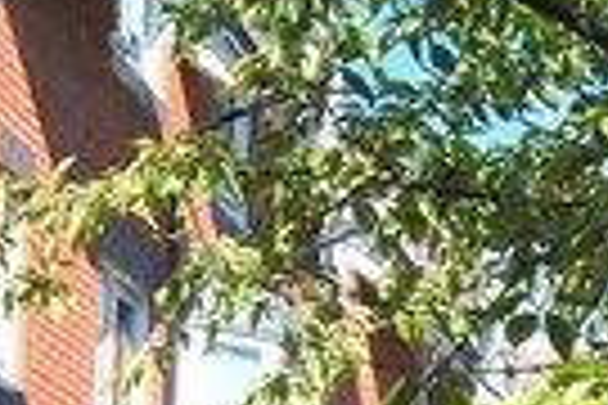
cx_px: 315
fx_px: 2162
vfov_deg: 10.2
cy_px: 680
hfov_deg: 16.0
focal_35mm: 128
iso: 100
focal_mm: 18
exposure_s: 1/250
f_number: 8
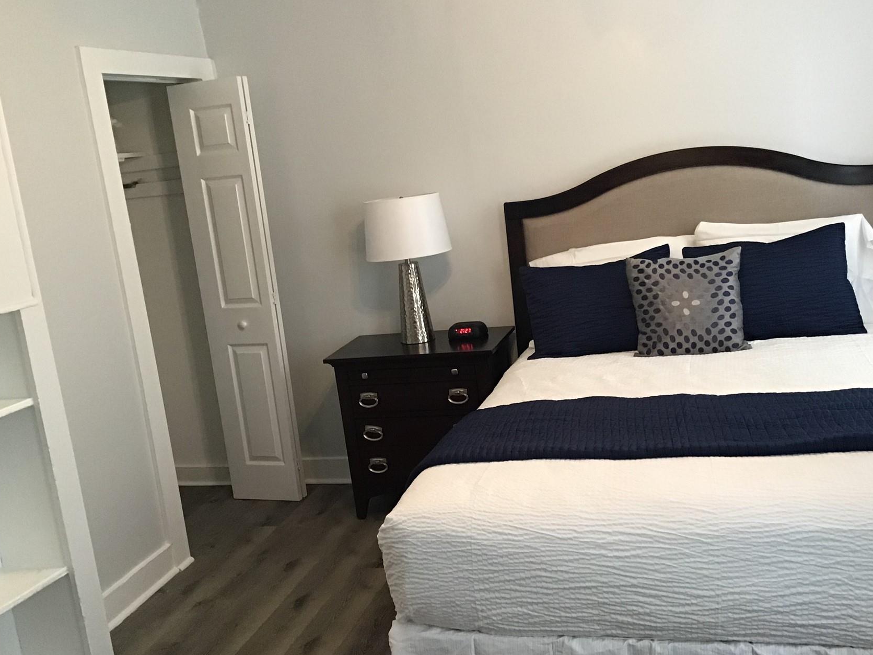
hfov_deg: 49.0
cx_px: 435
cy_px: 358
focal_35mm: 38
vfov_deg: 37.7
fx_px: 958
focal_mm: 3.3
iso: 125
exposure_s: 1/30
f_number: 2.4
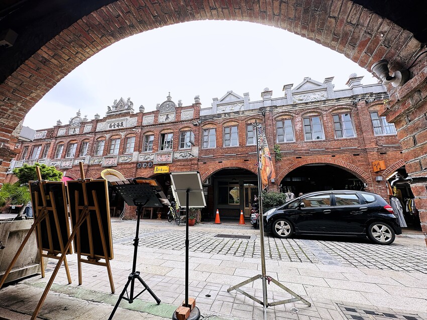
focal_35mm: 14
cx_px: 214
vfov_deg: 85.6
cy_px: 160
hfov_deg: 102.1
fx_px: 173
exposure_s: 1/371
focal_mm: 2.22
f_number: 2.2
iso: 40
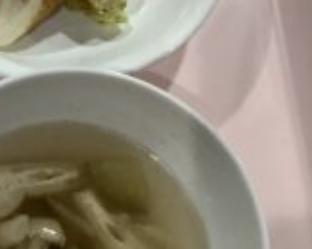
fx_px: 858
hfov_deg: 19.0
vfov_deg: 16.5
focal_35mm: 93
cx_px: -100
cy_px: 91
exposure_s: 1/60
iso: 125
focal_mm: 3.3
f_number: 2.4
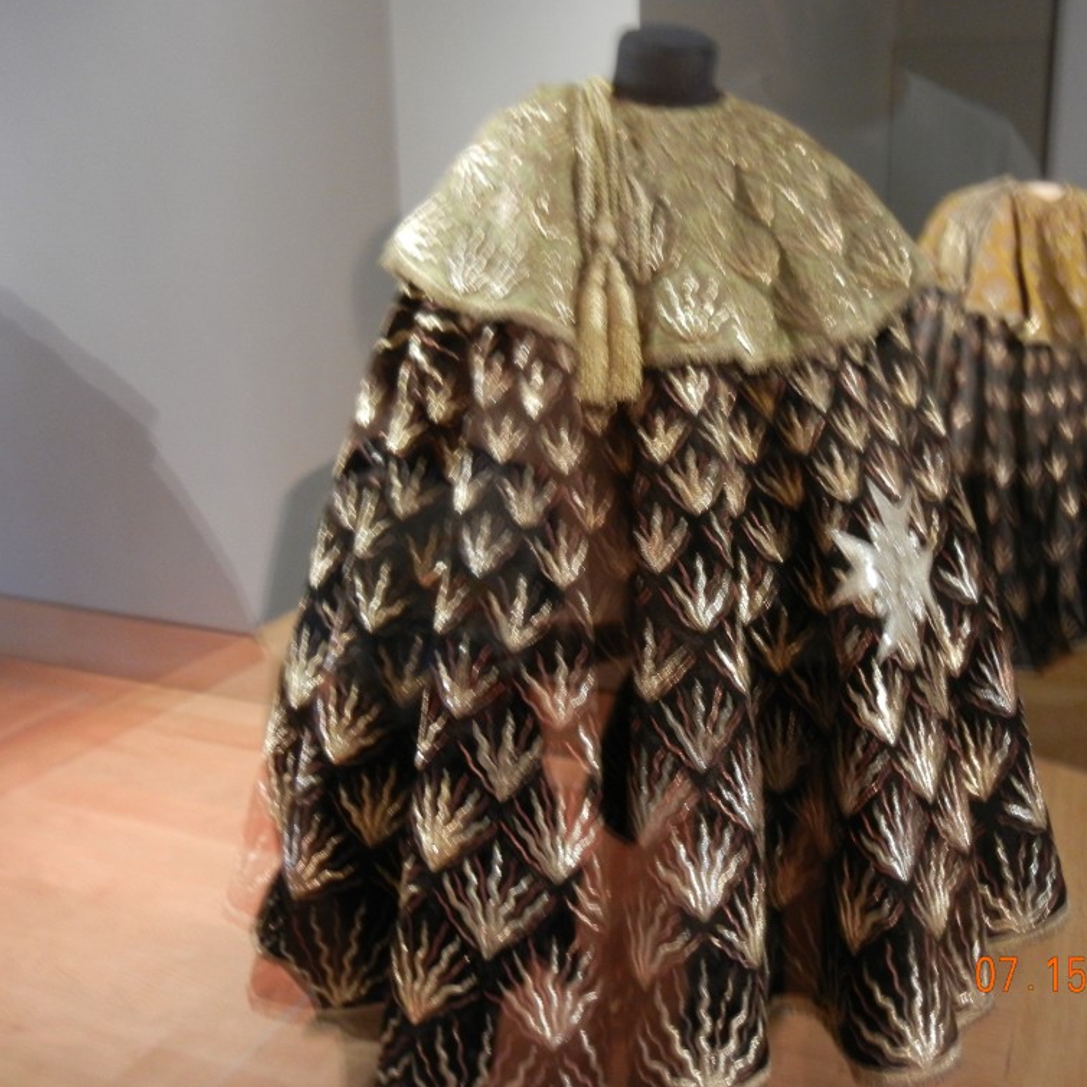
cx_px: 691
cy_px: 536
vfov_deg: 46.0
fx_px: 1279
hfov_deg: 45.6
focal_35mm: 36
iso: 400
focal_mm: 5.4
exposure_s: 1
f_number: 3.5
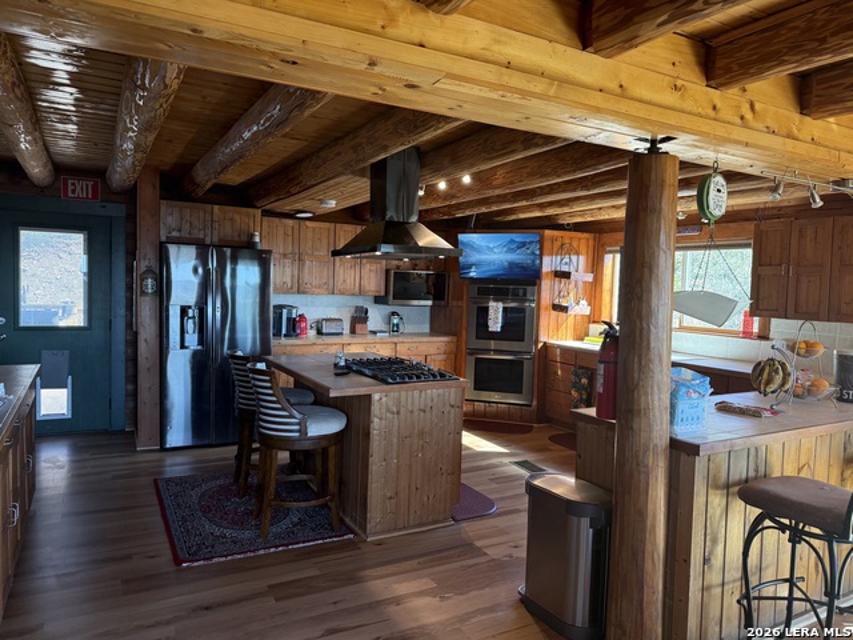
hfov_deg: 71.6
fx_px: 591
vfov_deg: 56.8
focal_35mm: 24
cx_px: 426
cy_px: 320
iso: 200
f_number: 1.78
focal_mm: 6.76
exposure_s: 1/120
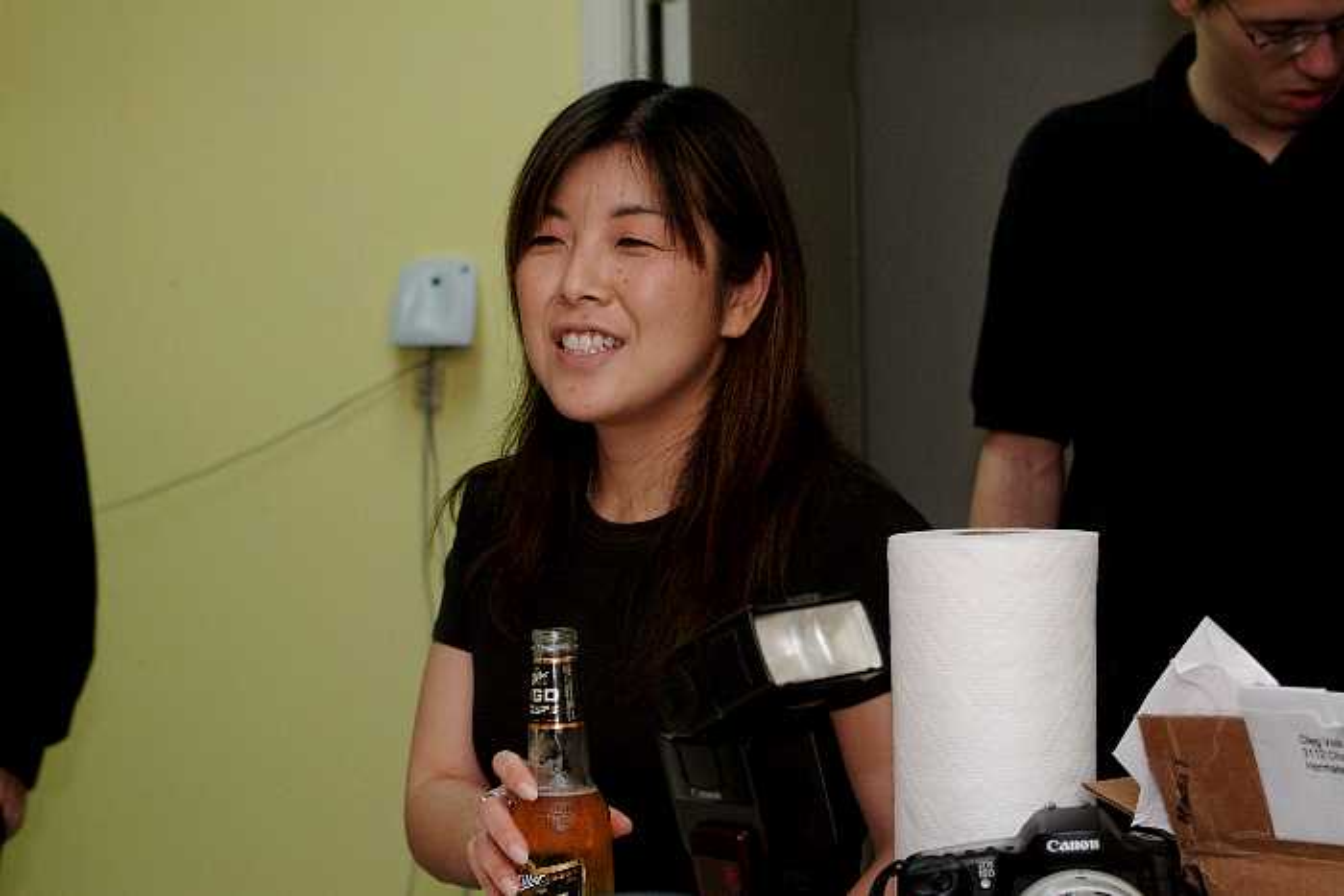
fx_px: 3192
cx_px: 672
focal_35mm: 86
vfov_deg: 16.0
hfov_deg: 23.8
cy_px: 448
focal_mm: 57
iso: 400
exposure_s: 1/60
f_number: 5.6
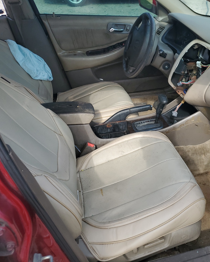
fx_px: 264
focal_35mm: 34
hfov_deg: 41.8
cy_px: 131
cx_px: 162
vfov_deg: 52.8
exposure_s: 1/1000
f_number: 1.5
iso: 50
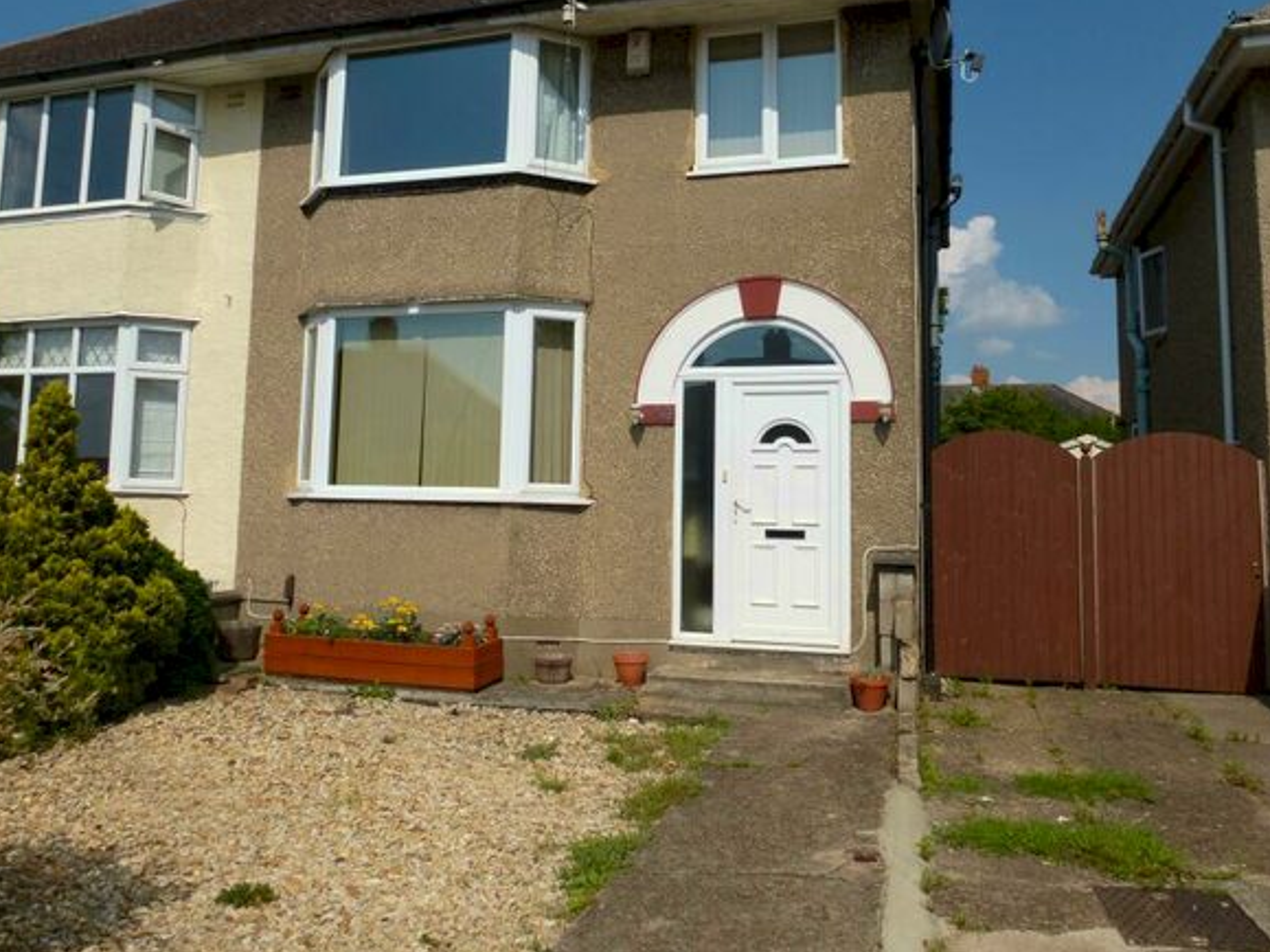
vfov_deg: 48.0
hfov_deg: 61.6
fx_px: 1064
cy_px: 389
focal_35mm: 29
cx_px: 575
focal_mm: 4.3
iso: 100
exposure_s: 1/1600
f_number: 4
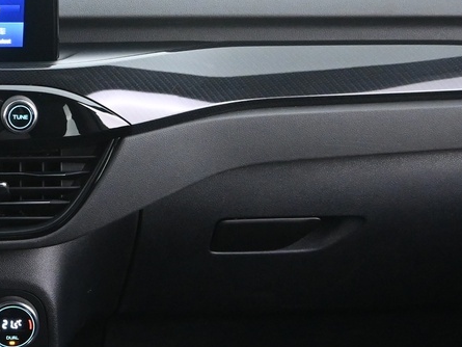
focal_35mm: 84
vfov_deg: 17.5
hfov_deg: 21.6
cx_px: -93
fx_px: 1121
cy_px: 224
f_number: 3.5
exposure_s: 1/15
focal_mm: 16
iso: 2500
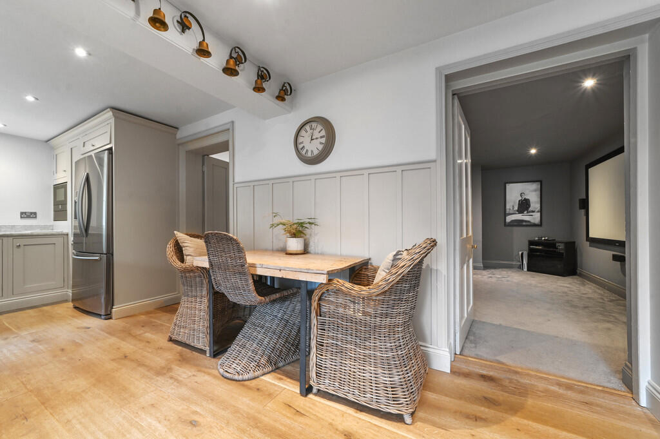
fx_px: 256
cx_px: 330
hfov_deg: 104.3
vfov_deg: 81.1
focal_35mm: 14
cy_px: 220
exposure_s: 1
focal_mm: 14
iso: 400
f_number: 8
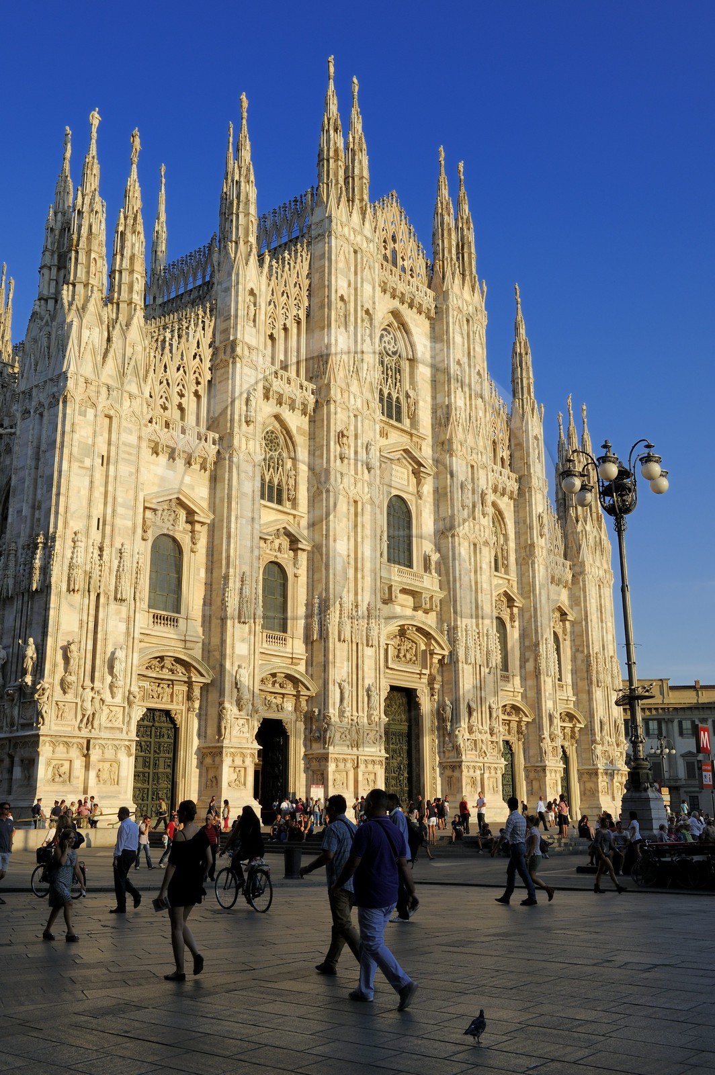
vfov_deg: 55.8
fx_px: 1015
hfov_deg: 38.8
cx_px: 358
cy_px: 538
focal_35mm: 34
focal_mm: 34
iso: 200
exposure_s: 1/160
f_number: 14
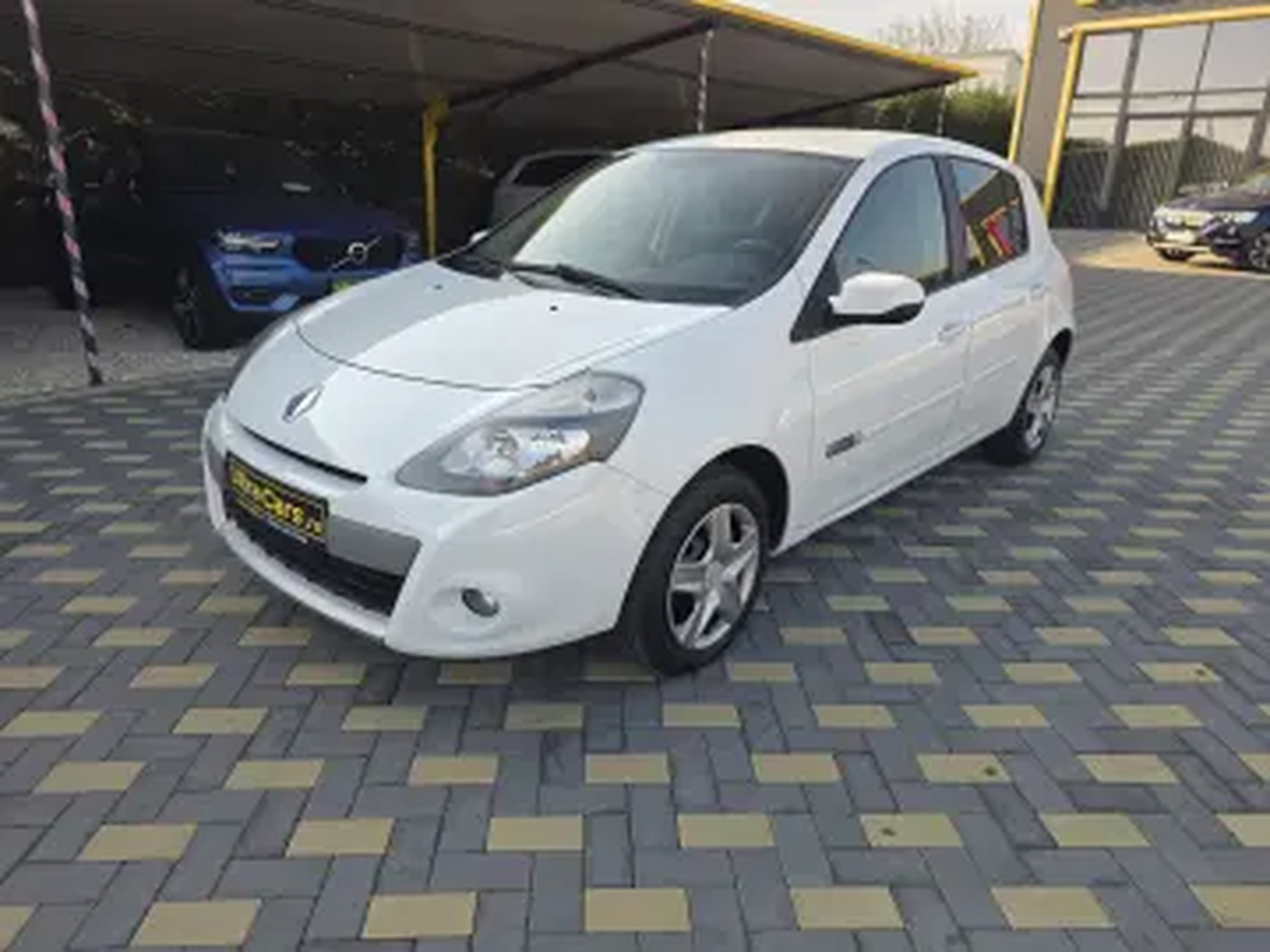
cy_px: 476
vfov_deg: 58.9
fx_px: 844
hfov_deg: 73.9
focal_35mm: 23
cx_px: 635
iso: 80
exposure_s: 1/1488
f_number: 1.7
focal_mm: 6.25
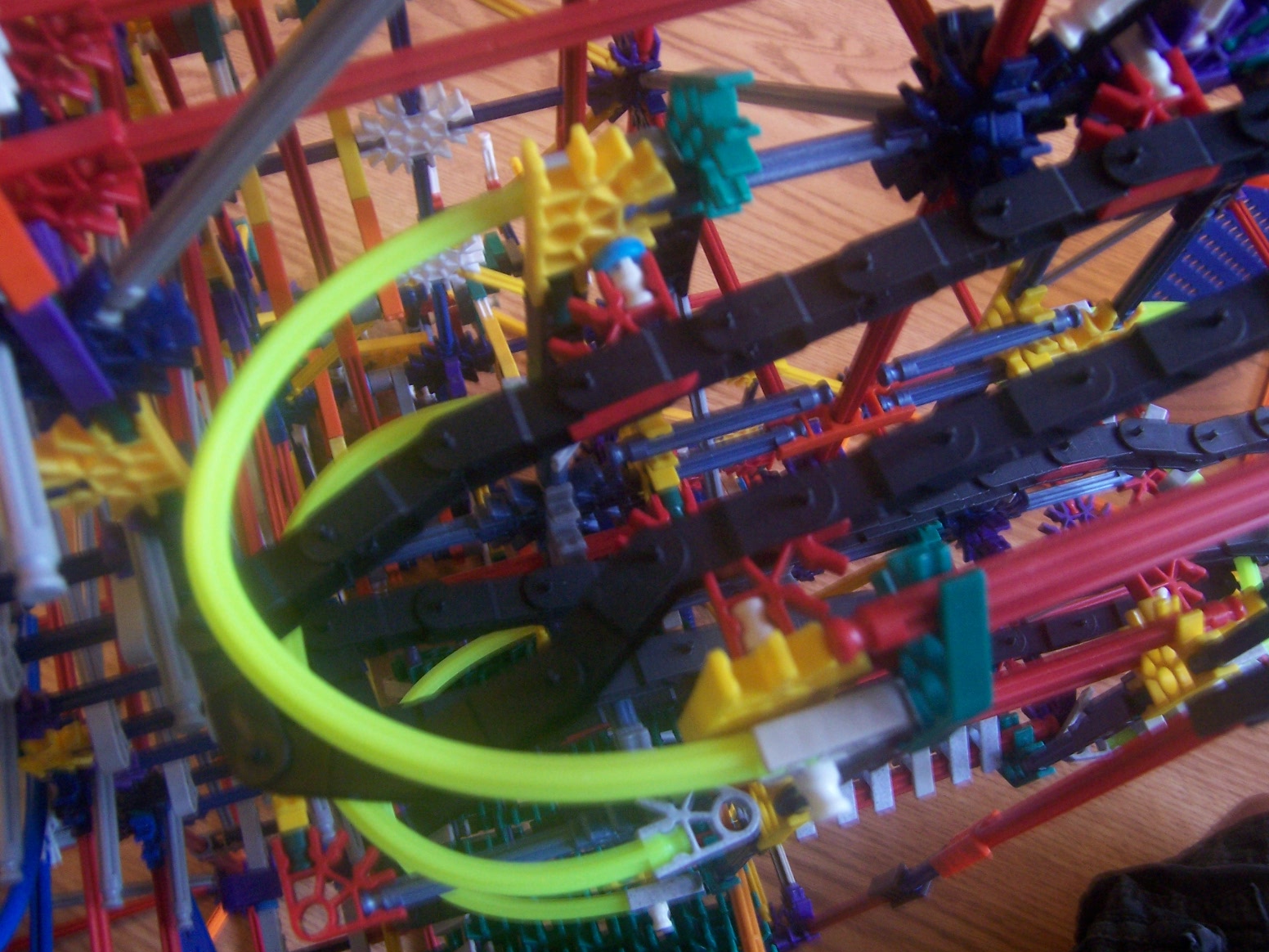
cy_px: 476
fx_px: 1210
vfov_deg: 42.9
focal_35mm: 33
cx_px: 634
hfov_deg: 55.4
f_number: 3.4
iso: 140
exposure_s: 1/8
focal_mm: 5.5
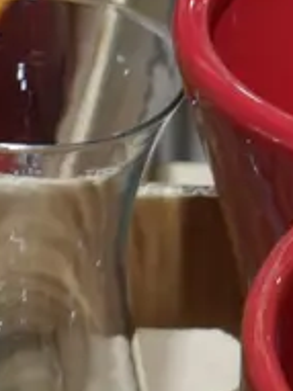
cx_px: 118
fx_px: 2791
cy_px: 825
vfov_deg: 7.6
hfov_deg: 6.0
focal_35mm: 247
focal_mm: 23
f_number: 5.1
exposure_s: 1/60
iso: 400
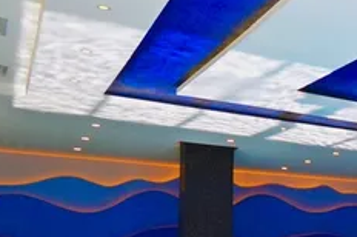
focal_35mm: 55
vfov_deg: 23.7
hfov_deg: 22.5
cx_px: 631
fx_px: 545
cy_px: 223
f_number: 5.6
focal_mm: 10
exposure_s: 1/125
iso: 200
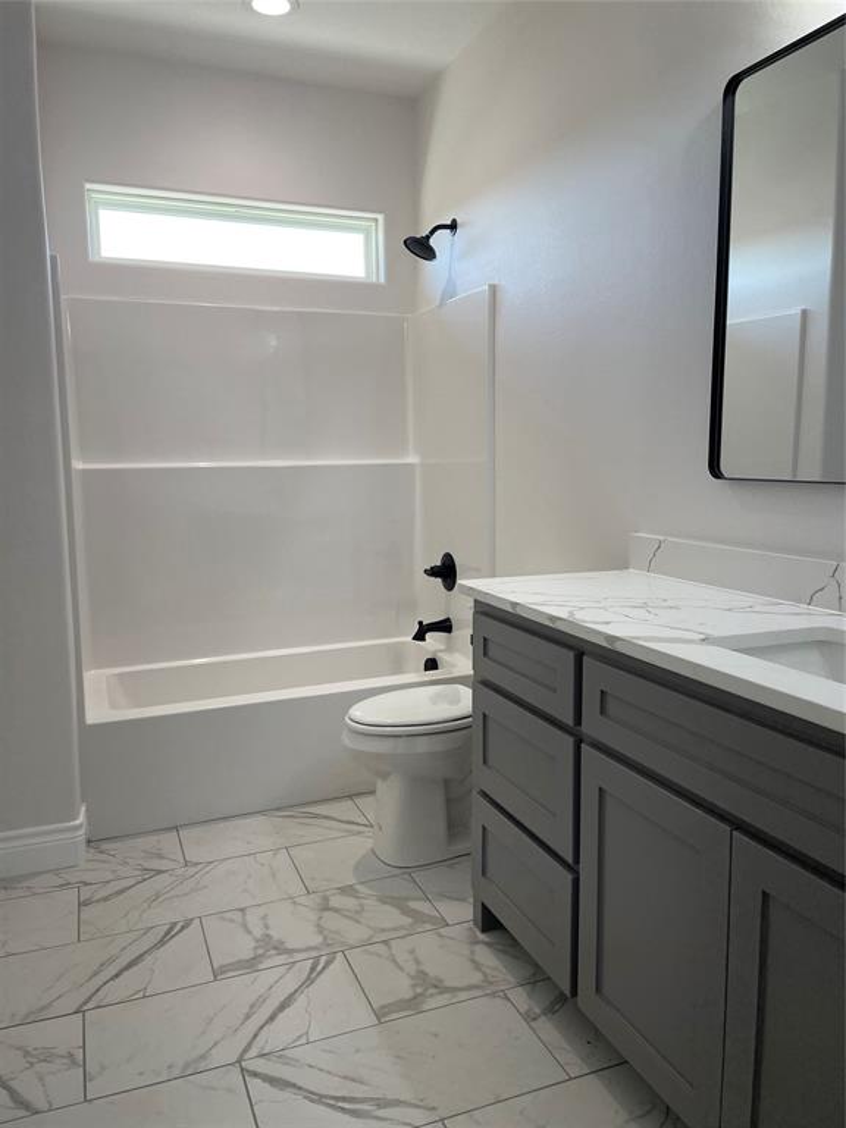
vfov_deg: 67.3
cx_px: 423
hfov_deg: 53.1
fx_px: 847
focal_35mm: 26
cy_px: 564
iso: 40
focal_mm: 4.2
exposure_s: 1/120
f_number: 1.6
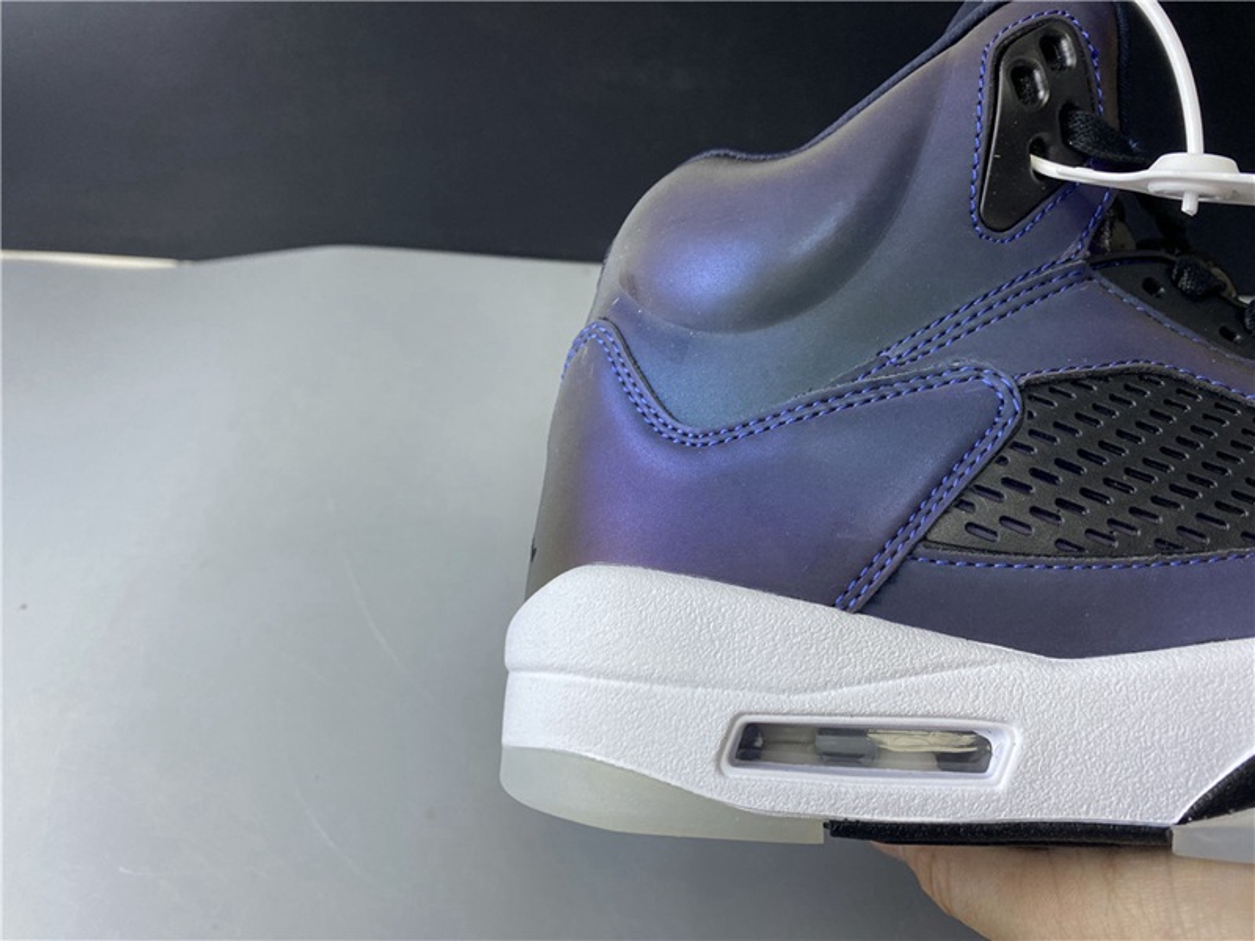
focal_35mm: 26
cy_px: 470
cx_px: 628
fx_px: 943
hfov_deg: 67.3
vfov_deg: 53.1
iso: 80
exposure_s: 1/100
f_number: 1.8
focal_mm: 4.25
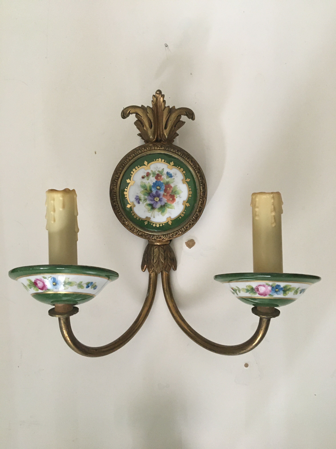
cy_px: 224
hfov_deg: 48.2
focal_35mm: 29
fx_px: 375
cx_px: 168
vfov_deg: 61.7
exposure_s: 1/33
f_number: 2.2
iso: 250
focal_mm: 4.15
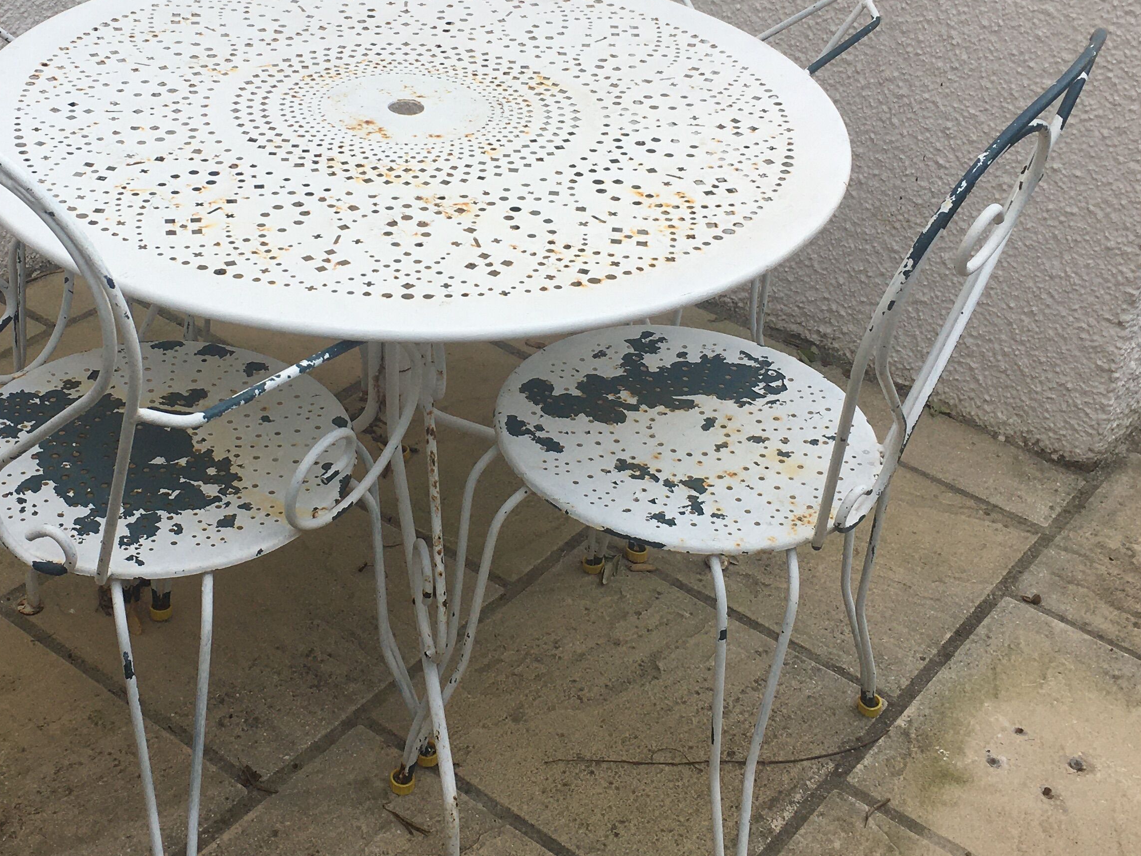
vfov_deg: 28.3
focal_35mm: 51
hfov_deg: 37.3
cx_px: 431
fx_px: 1681
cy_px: 269
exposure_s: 1/409
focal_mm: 4.15
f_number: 2.2
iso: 25
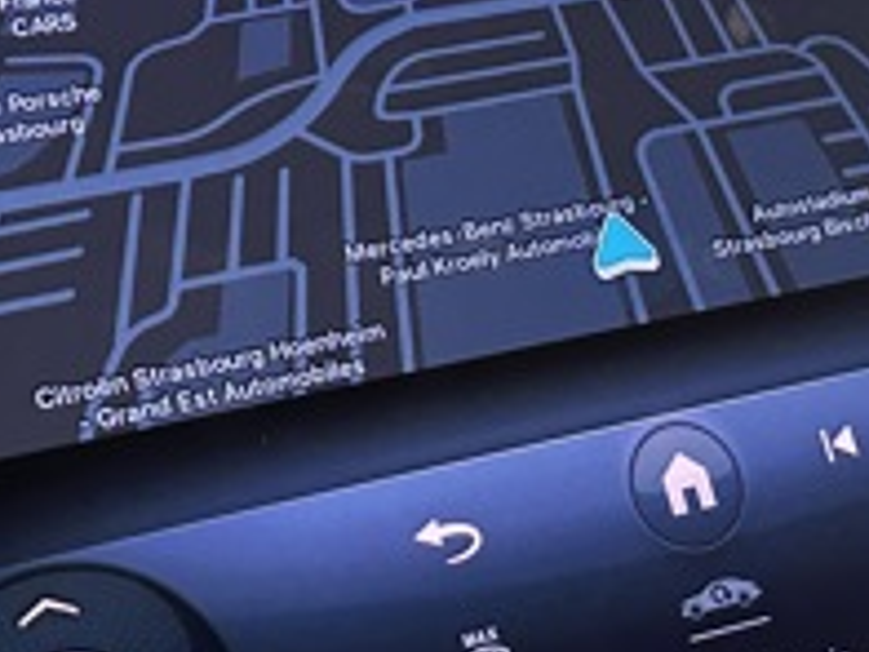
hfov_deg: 20.0
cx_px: 421
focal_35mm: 98
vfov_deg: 15.0
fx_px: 2460
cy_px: 155
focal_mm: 6.86
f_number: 1.78
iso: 400
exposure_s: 1/54
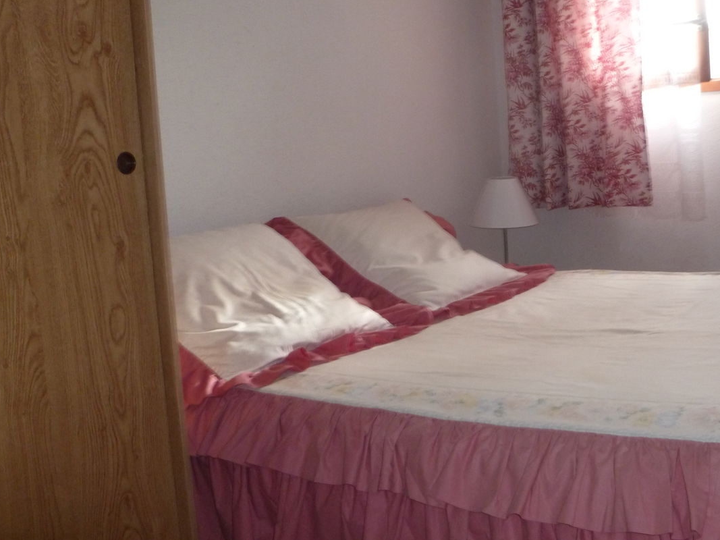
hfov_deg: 44.0
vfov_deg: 34.1
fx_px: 873
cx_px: 497
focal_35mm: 42
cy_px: 188
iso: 250
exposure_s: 1/30
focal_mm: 5
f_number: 3.3
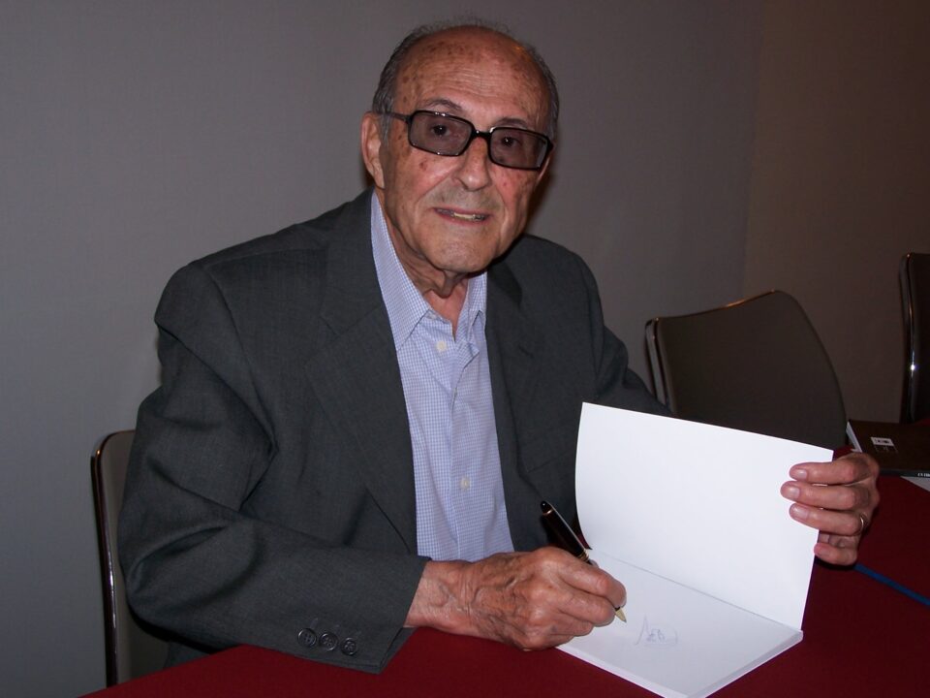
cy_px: 349
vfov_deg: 28.6
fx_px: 1370
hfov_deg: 37.5
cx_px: 465
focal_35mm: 51
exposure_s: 1/60
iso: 80
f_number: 3
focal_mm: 8.5
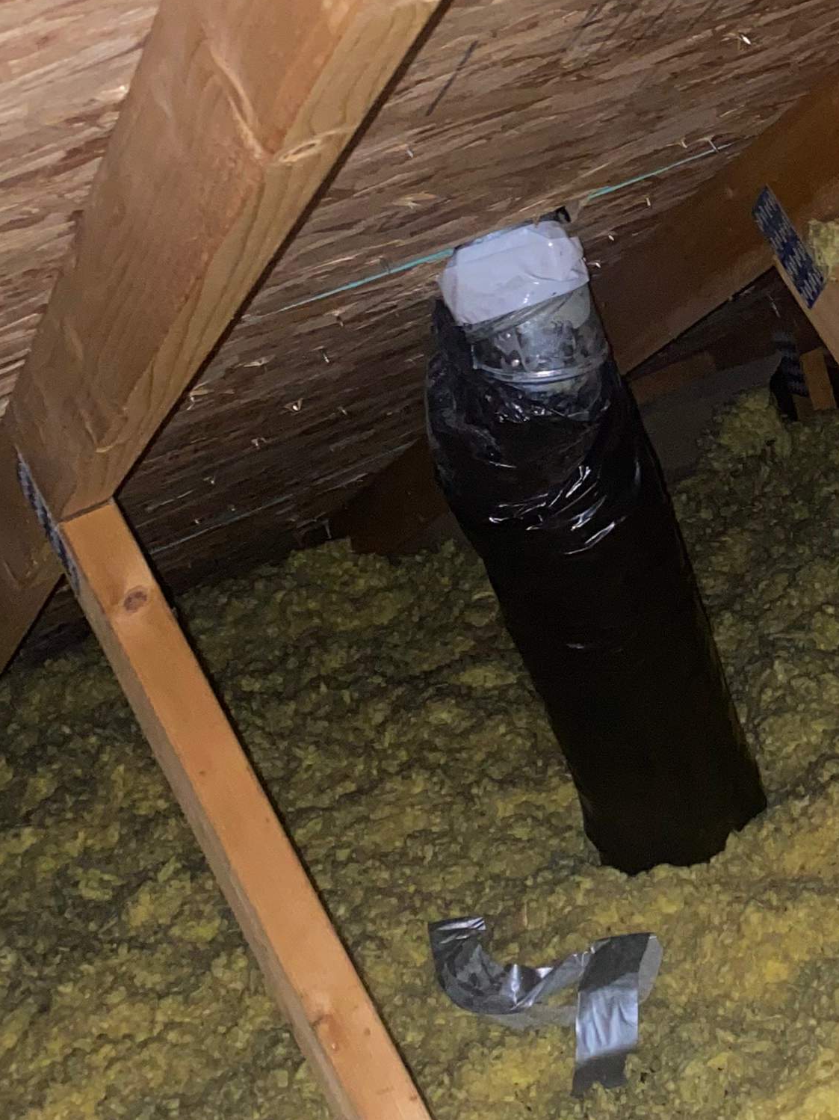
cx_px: 949
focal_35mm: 70
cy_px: 266
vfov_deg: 27.4
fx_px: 2263
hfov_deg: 20.0
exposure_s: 1/4
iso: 64
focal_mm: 4.25
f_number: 1.8
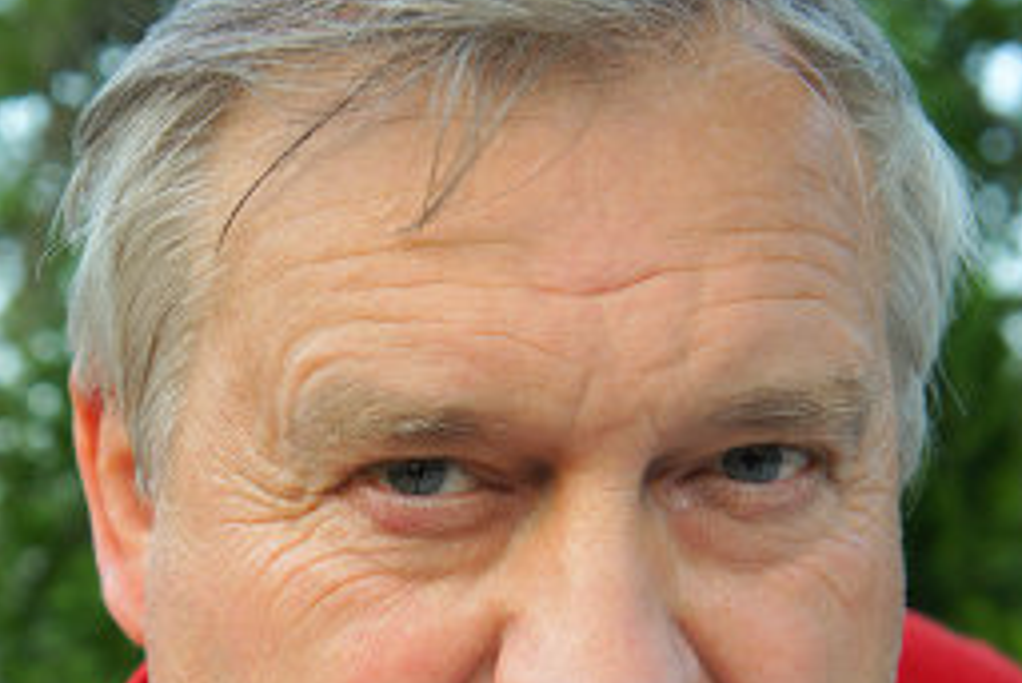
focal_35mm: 71
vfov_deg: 19.1
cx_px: 513
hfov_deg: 28.5
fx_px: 2010
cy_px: 555
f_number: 4.5
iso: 200
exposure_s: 1/50
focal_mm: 31
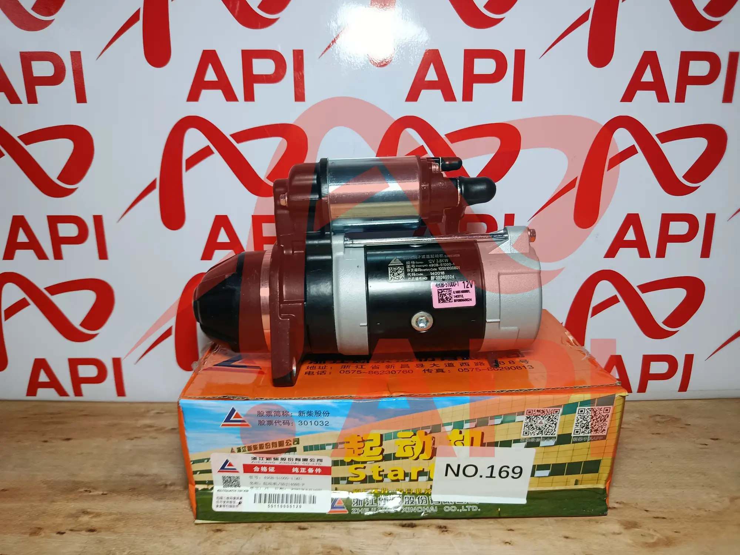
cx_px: 370
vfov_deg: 56.8
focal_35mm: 24
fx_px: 513
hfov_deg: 71.6
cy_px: 278
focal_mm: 5.24
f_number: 1.7
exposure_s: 1/100
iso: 196
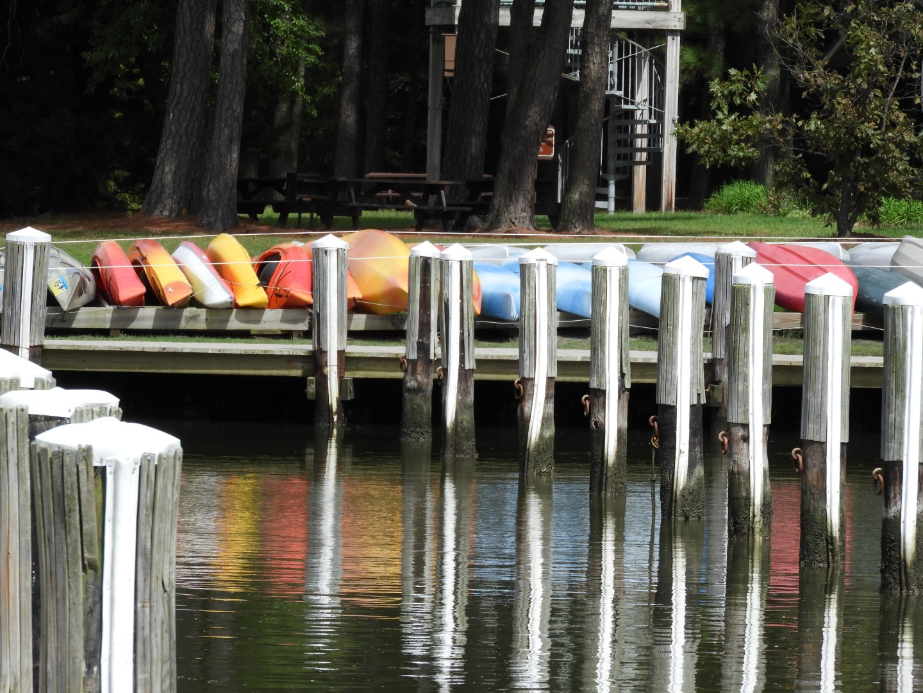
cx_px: 462
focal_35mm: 330
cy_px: 346
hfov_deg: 6.0
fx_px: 8799
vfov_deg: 4.5
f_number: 5.5
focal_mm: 59.1
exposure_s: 1/640
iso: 100
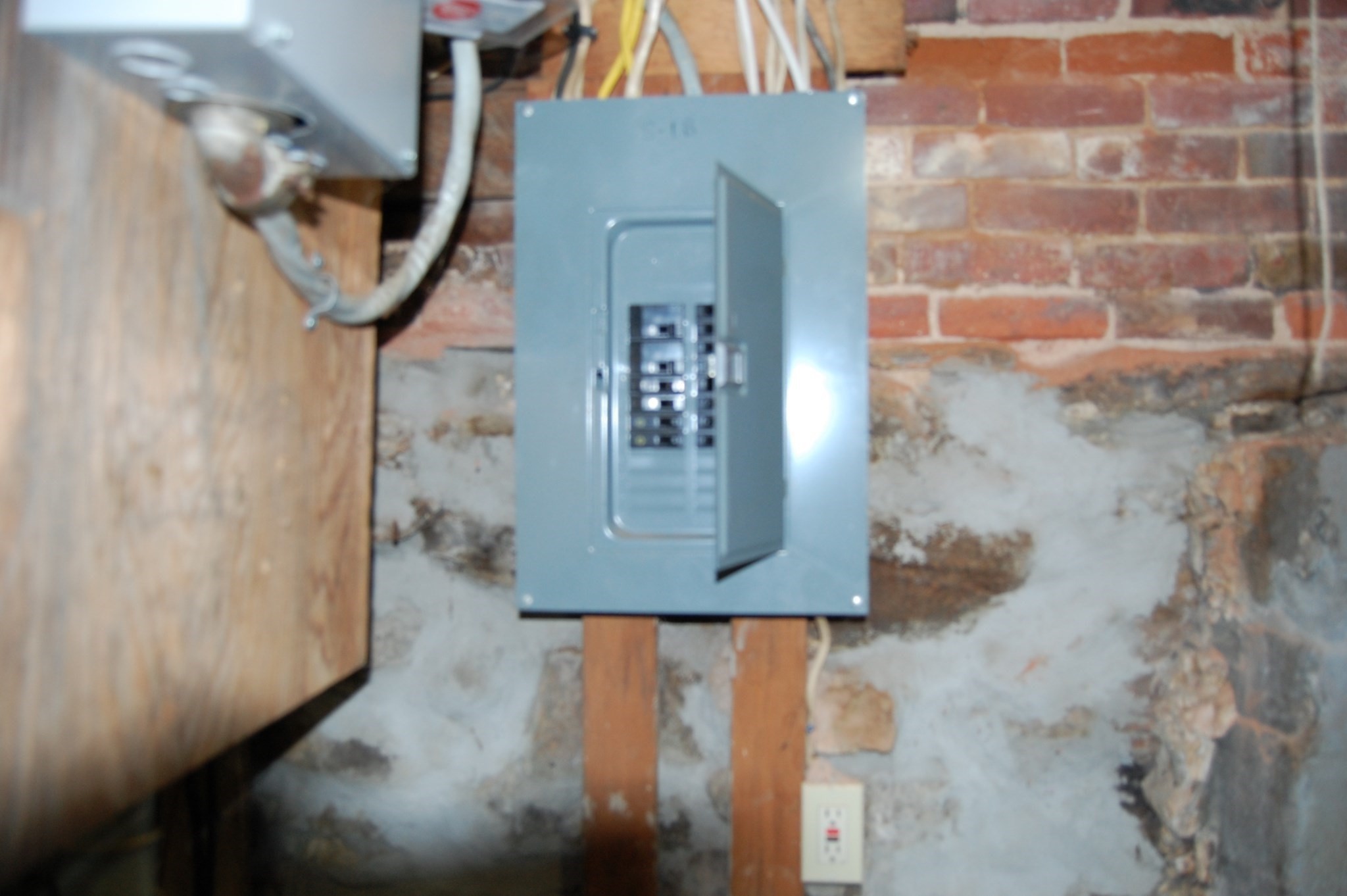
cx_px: 674
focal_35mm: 27
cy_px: 448
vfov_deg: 47.9
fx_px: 1009
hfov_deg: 67.4
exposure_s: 1/60
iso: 400
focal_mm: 18
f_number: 3.5
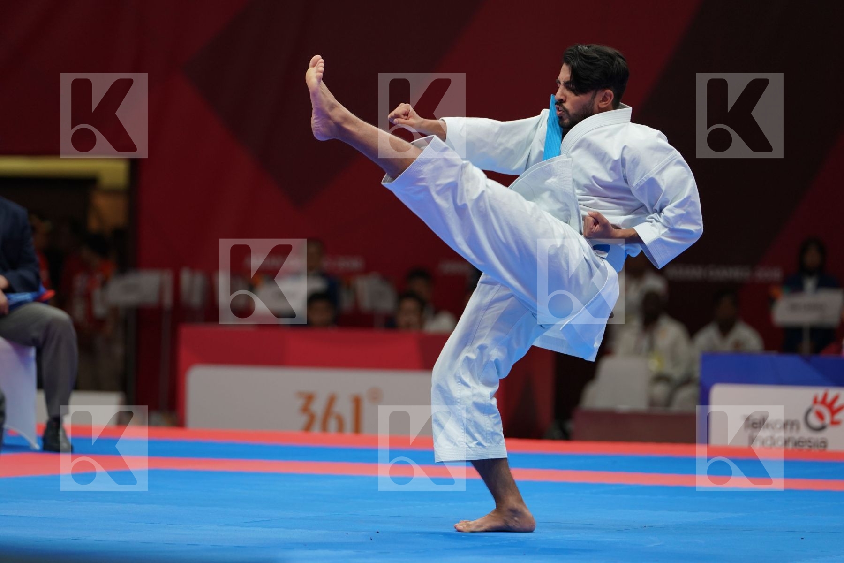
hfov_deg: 8.8
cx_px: 422
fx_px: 5486
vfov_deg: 5.9
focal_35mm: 234
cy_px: 282
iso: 1250
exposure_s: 1/500
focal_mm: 234
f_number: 4
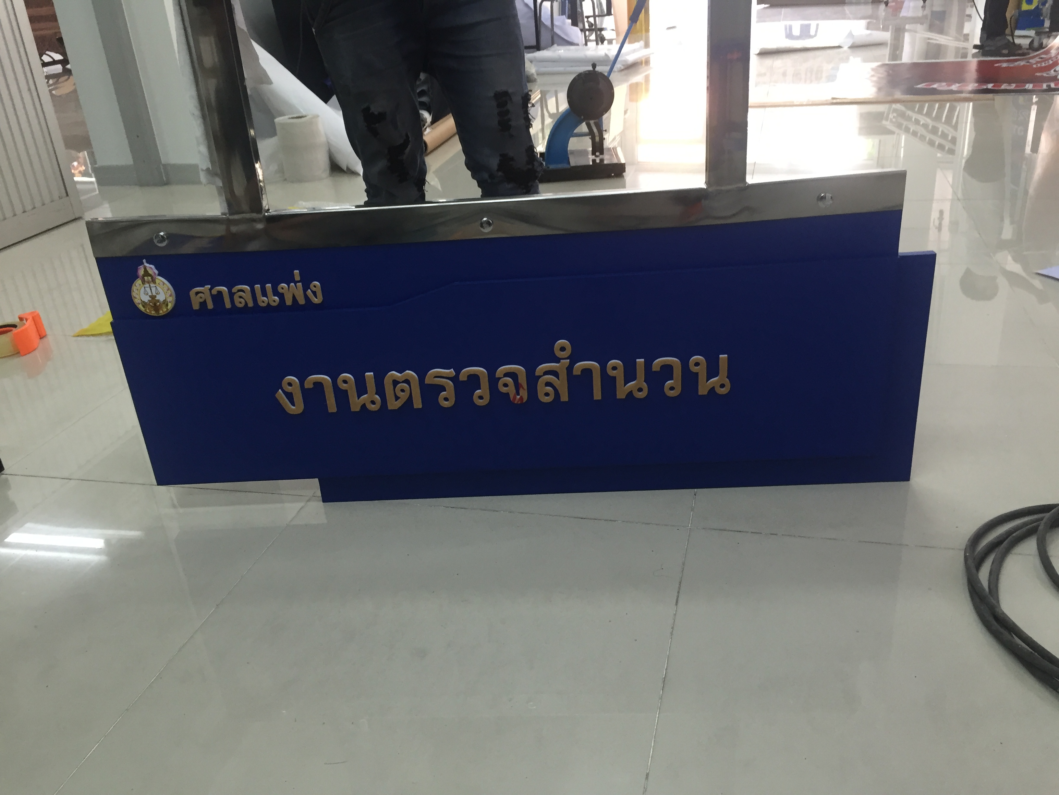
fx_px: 887
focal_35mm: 29
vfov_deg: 48.2
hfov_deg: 61.7
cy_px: 398
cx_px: 530
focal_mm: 4.15
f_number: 2.2
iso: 125
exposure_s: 1/33
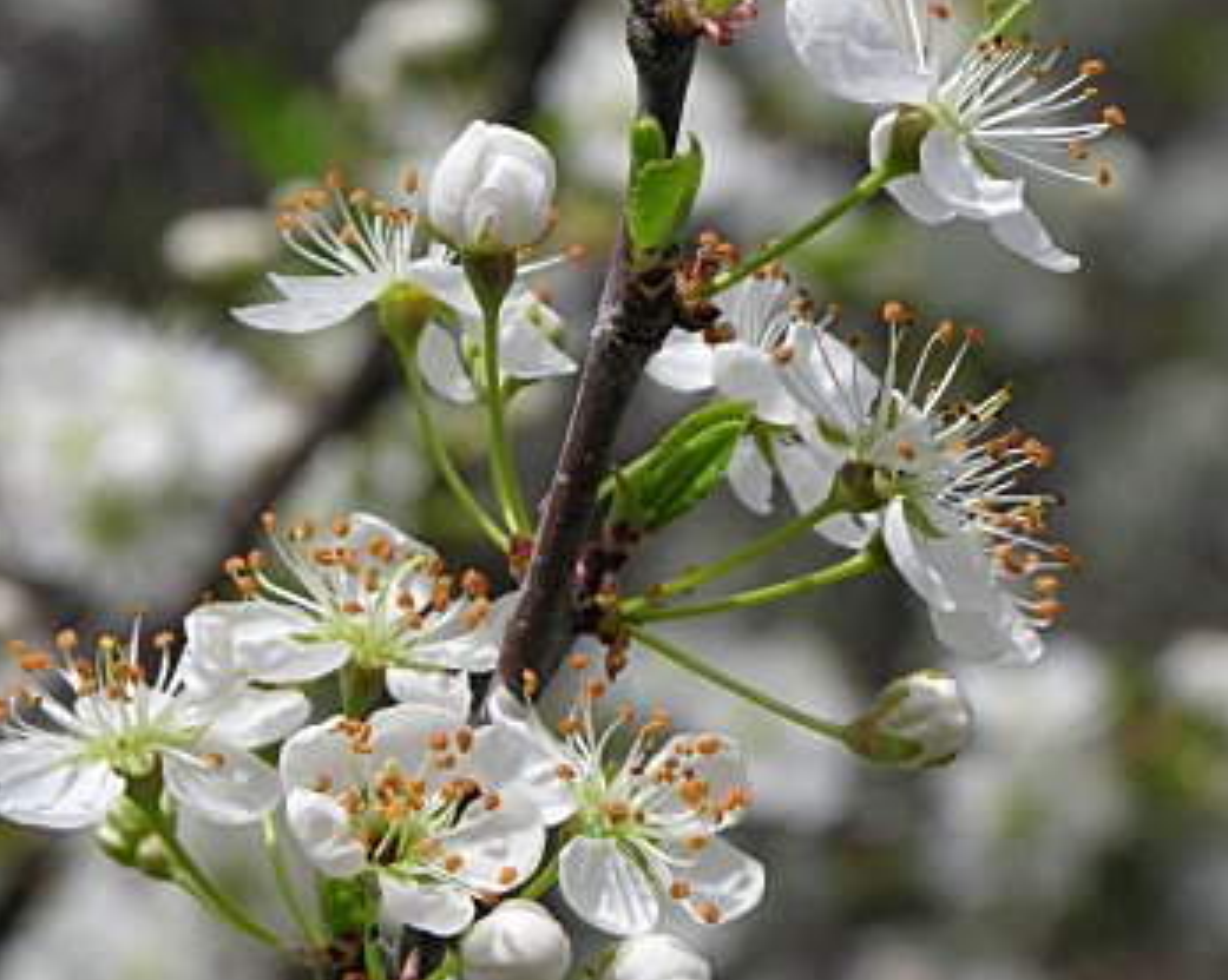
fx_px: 6064
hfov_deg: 11.6
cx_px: 612
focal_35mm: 167
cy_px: 391
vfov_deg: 9.2
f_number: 7.6
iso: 100
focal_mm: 32.4
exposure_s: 1/250
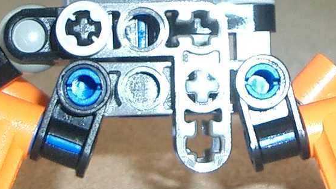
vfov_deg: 8.6
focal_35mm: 140
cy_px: 29
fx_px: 1247
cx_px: 214
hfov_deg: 15.3
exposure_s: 1/40
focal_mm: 5.8
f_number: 2.6
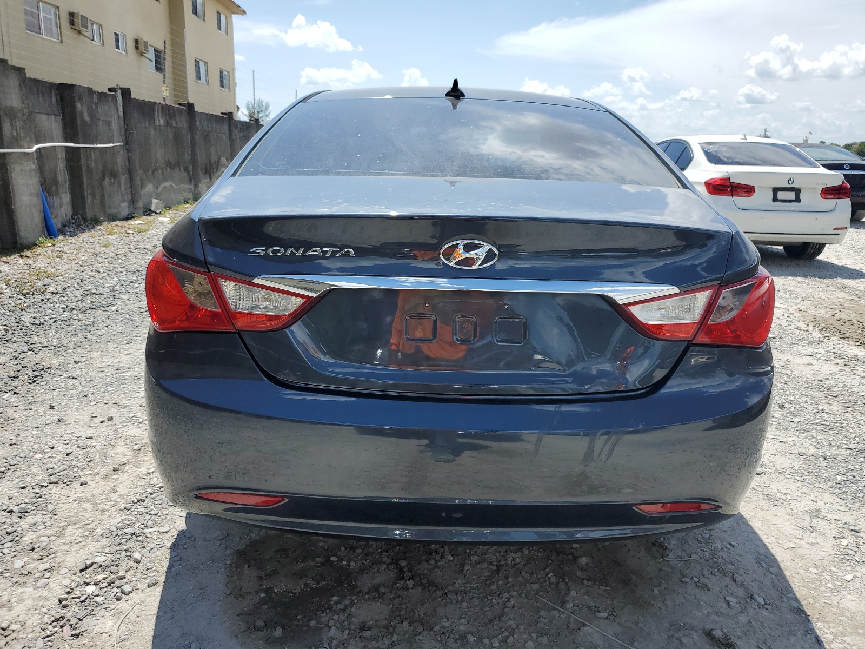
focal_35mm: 26
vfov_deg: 53.1
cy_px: 324
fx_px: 650
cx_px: 432
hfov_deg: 67.3
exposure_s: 1/3333
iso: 50
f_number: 1.5
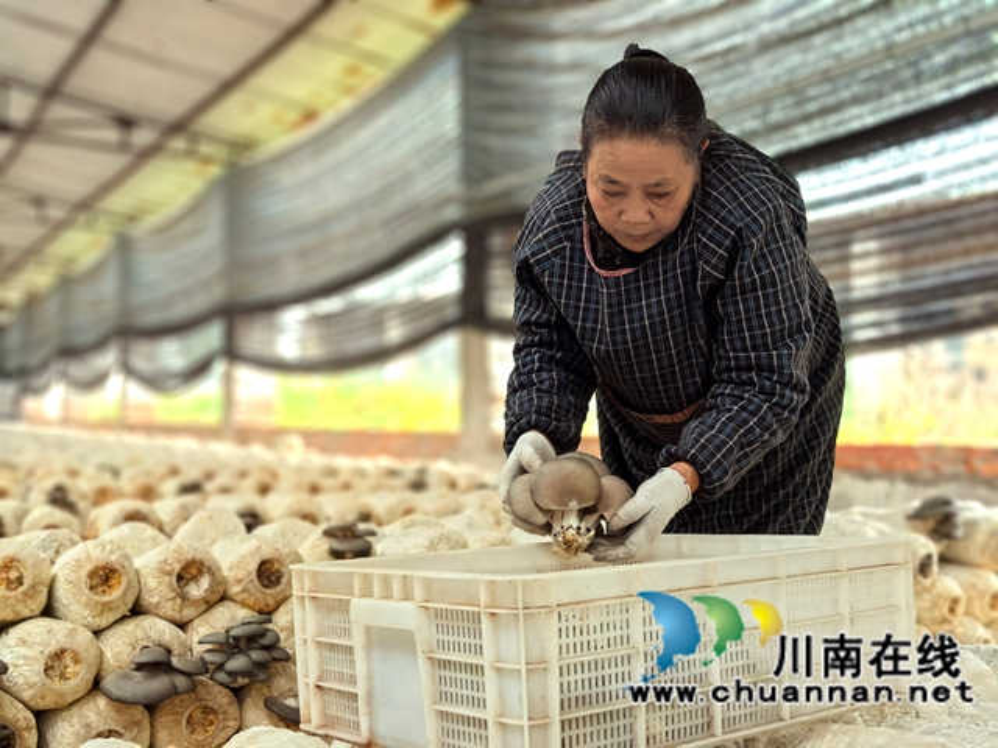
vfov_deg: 35.1
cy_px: 374
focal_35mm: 41
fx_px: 1182
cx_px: 499
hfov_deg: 45.8
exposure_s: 1/25
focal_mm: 5.52
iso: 500
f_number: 2.4
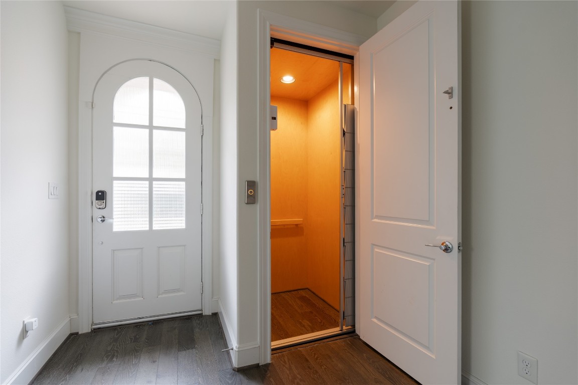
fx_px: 257
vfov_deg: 73.7
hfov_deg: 96.7
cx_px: 289
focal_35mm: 16
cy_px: 192
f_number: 5.6
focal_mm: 16
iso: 100
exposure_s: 1/2
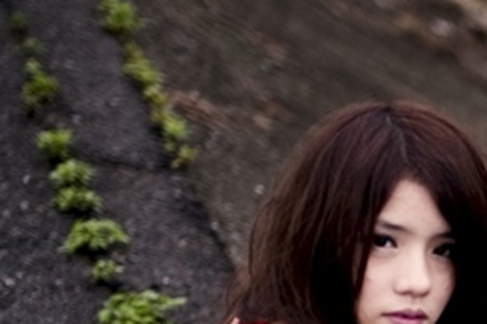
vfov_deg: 6.7
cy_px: 397
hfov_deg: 9.8
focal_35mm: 204
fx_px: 2758
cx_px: 737
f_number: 1.8
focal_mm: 50
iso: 500
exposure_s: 1/320
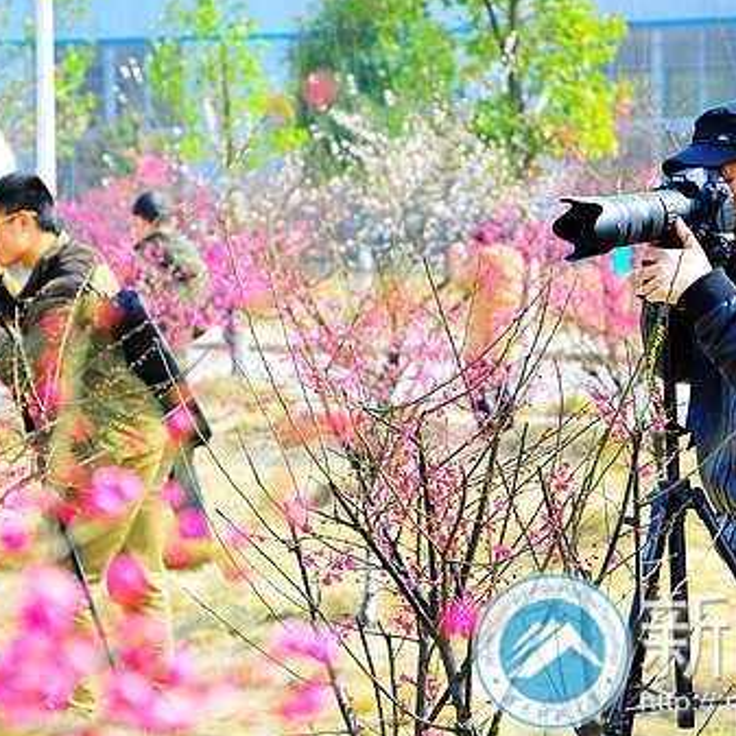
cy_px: 307
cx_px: 275
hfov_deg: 9.1
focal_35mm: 193
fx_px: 4637
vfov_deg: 9.1
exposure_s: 1/500
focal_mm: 85
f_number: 5.6
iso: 400
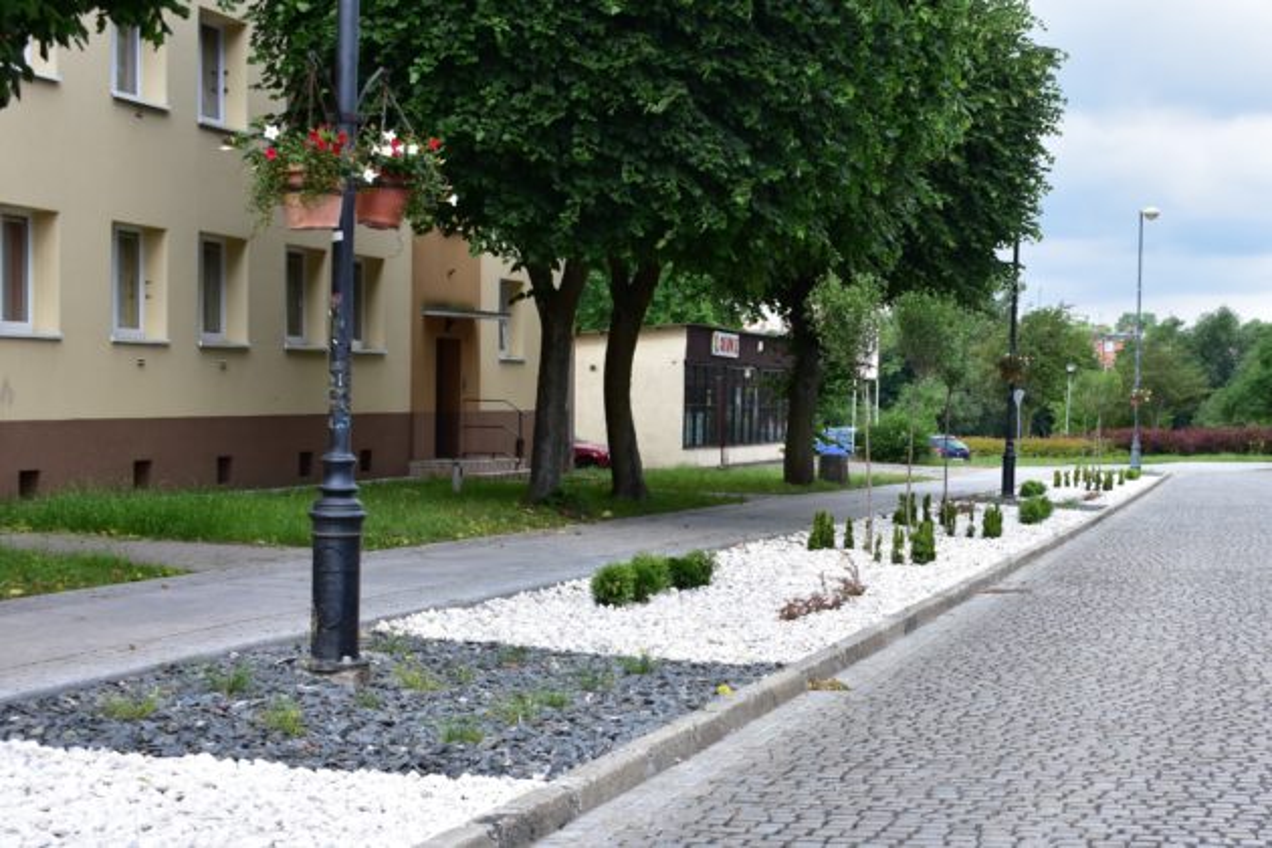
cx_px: 636
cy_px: 424
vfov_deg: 29.9
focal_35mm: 45
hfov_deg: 43.6
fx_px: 1590
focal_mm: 30
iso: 400
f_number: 6.3
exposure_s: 1/640
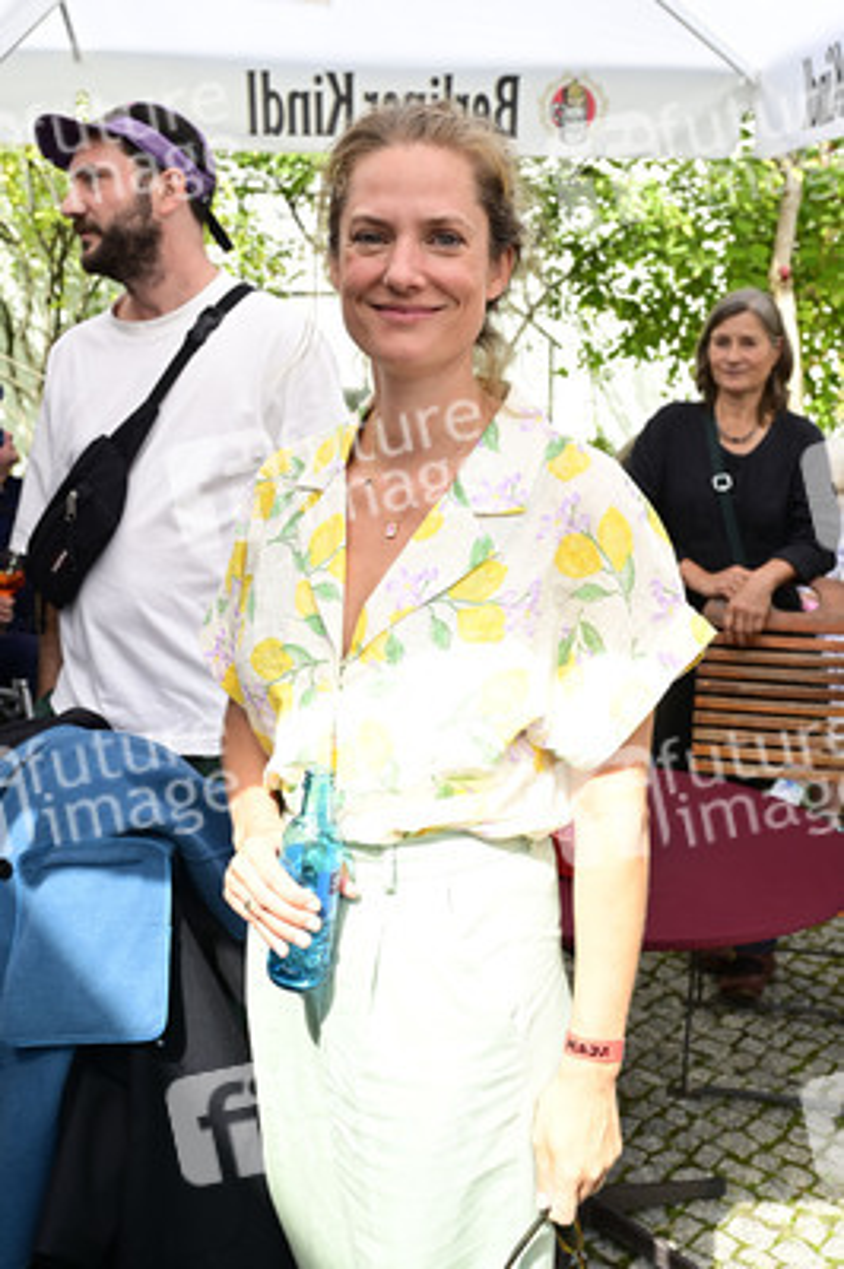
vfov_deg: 53.2
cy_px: 634
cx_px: 422
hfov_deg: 36.8
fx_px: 1268
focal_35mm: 36
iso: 250
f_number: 7.1
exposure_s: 1/200
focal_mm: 36
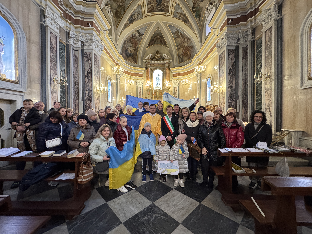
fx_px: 126
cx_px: 156
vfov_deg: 85.7
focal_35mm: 14
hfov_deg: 102.1
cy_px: 117
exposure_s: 1/50
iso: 800
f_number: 2.2
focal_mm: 2.22
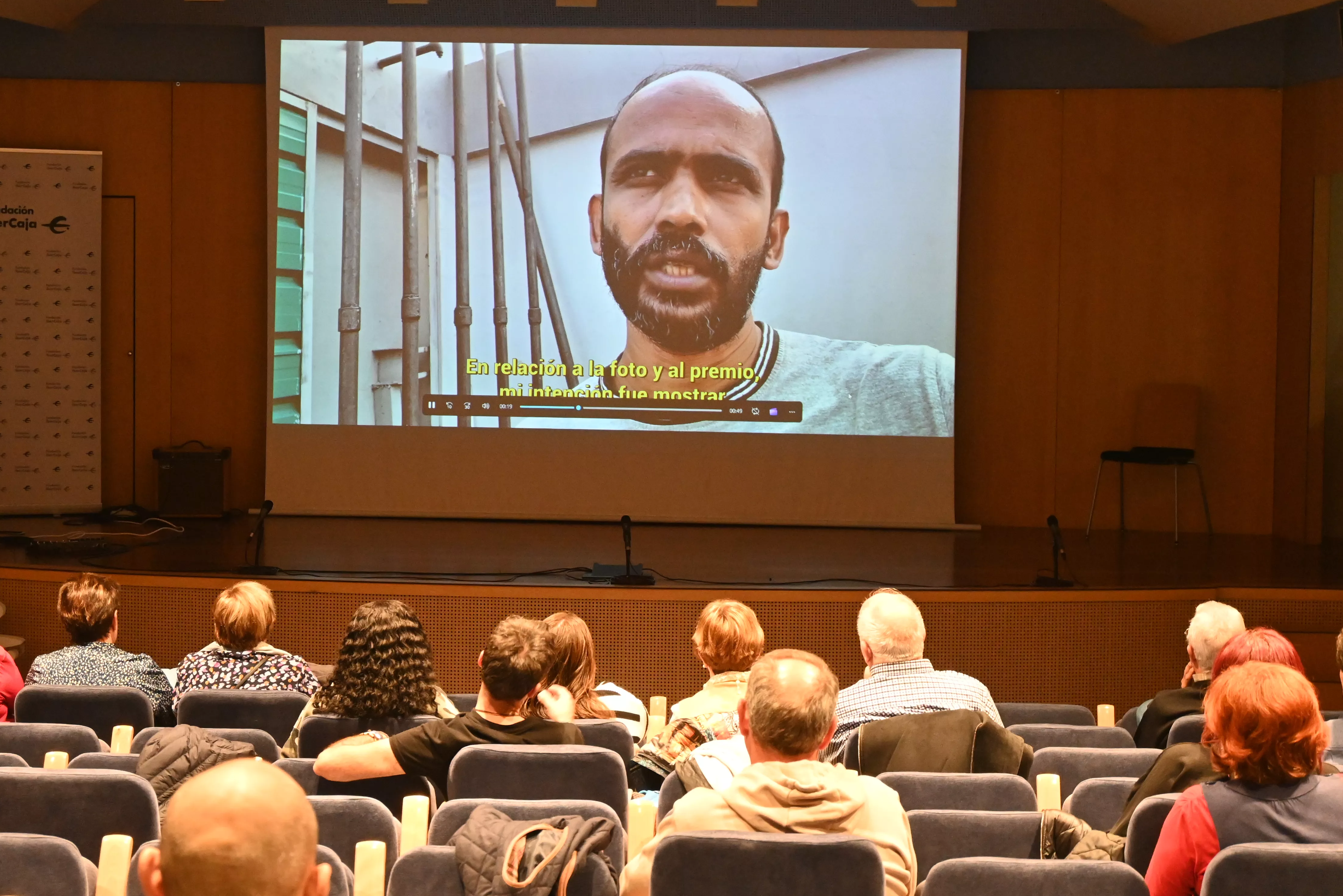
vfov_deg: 19.6
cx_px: 607
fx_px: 2597
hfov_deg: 29.0
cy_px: 400
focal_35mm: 70
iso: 3200
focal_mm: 37
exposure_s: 1/20
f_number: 5.3
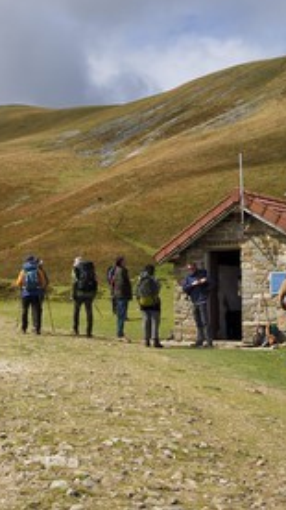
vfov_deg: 31.4
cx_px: 33
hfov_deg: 17.7
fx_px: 904
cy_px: 253
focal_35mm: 67
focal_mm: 42
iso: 200
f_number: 10
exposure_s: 1/400
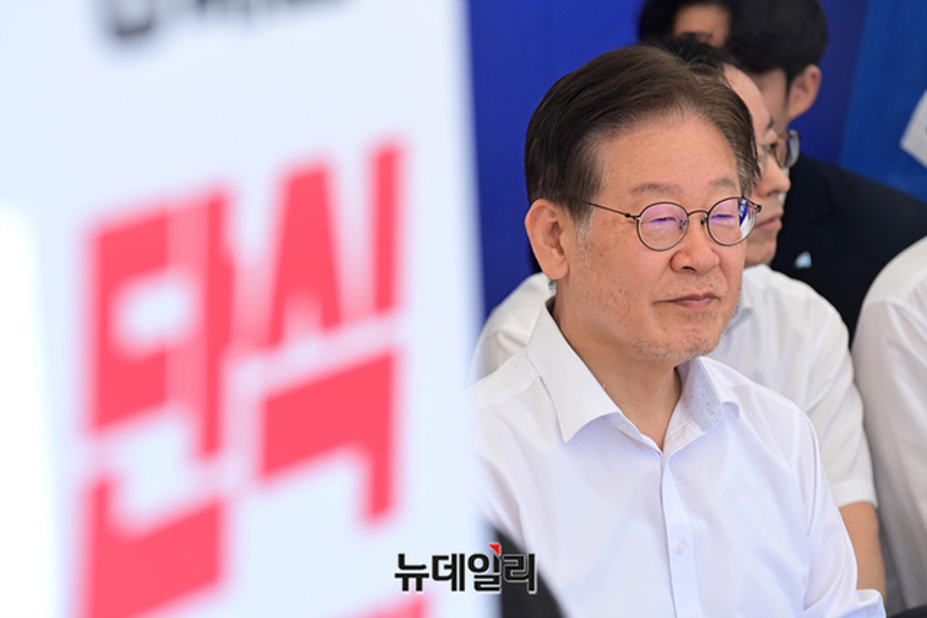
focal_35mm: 260
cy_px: 309
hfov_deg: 7.9
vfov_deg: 5.3
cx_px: 464
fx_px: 6696
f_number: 7.1
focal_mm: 260
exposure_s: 1/500
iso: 500
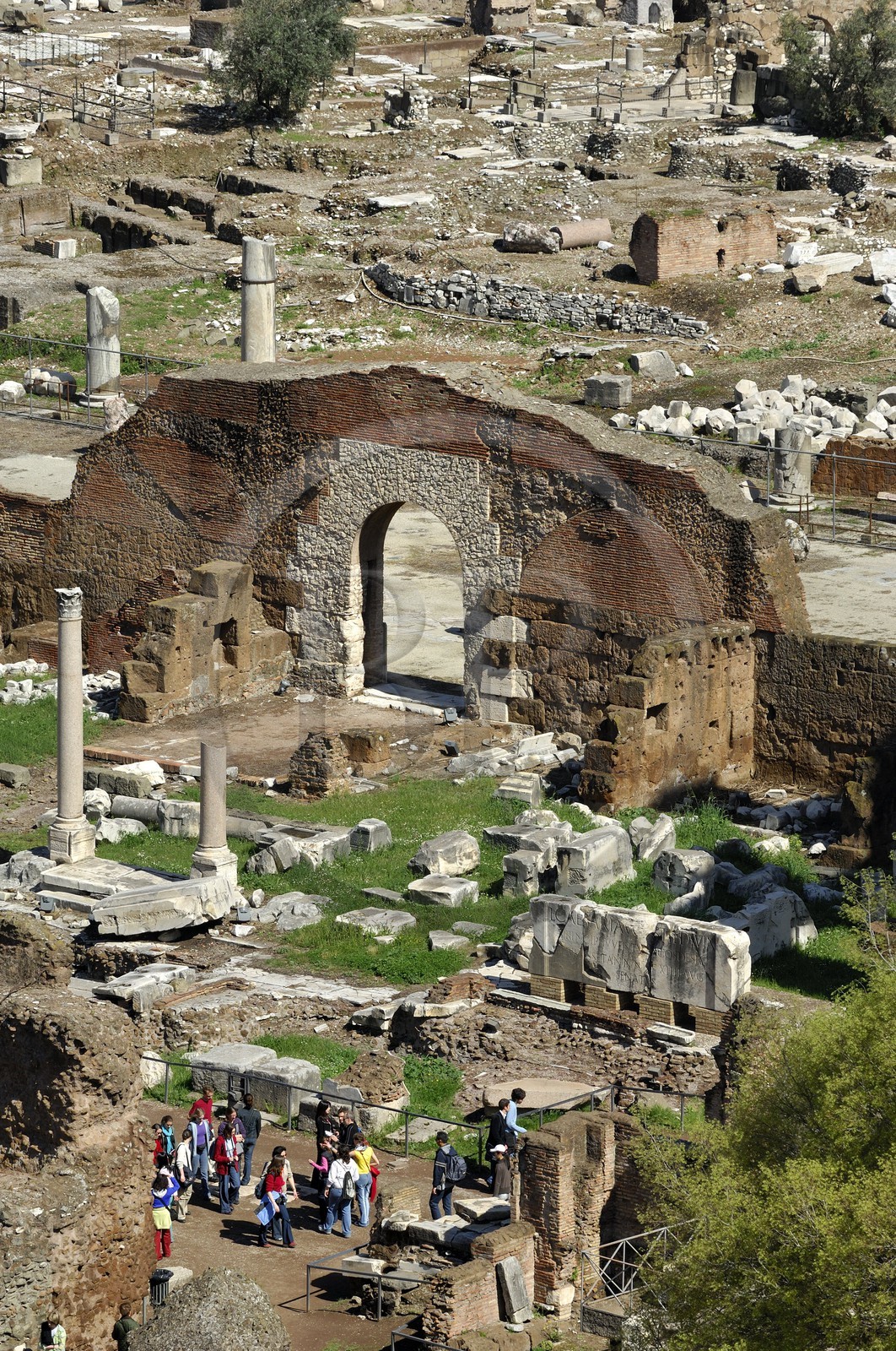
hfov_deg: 6.8
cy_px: 676
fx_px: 7582
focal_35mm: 202
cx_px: 448
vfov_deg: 10.2
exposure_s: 1/200
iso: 100
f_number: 8.5
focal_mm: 135
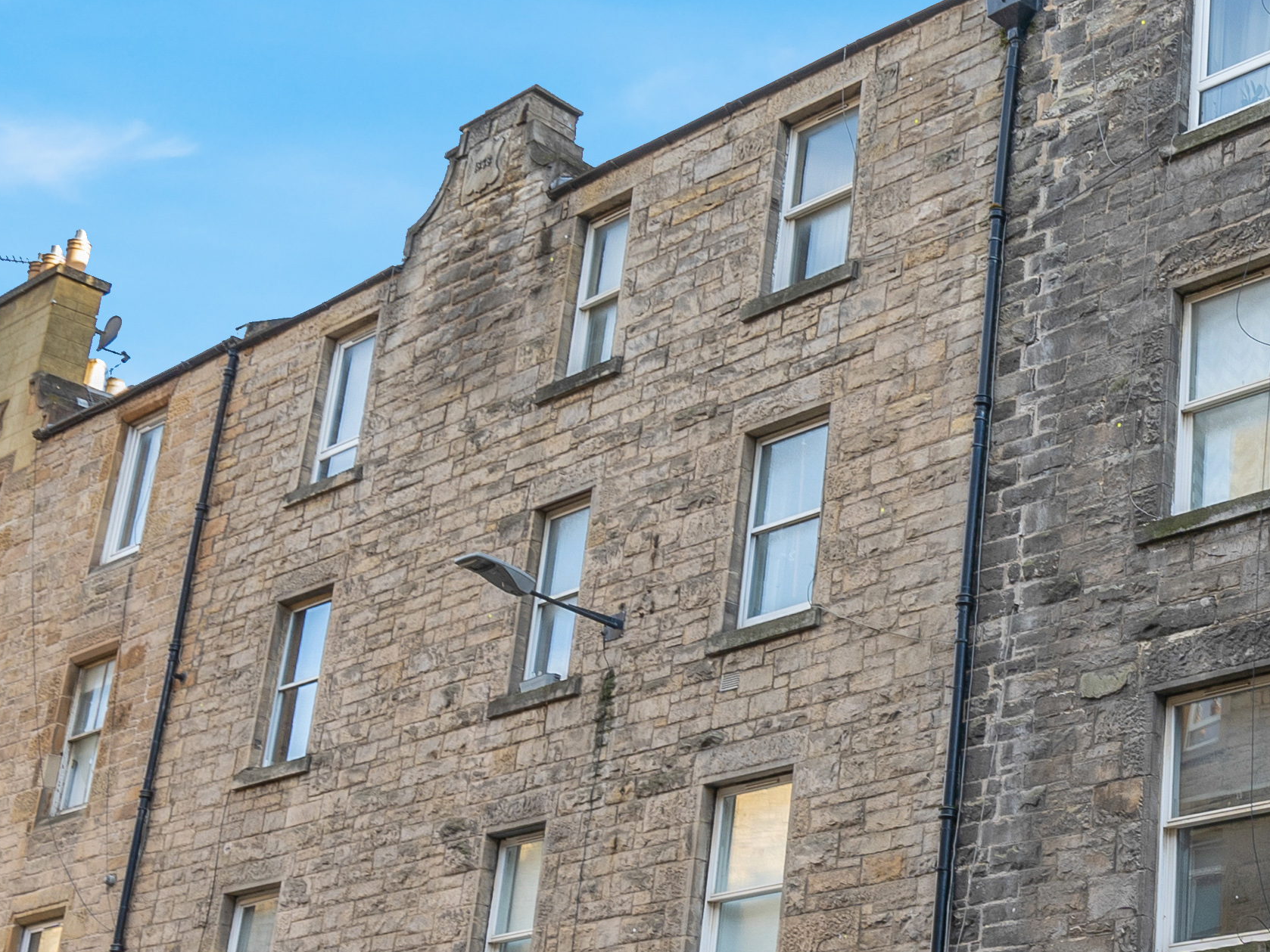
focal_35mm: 55
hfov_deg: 30.5
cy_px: 721
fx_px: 2018
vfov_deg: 26.2
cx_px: 1460
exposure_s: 1/30
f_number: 9
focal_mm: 16
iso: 200
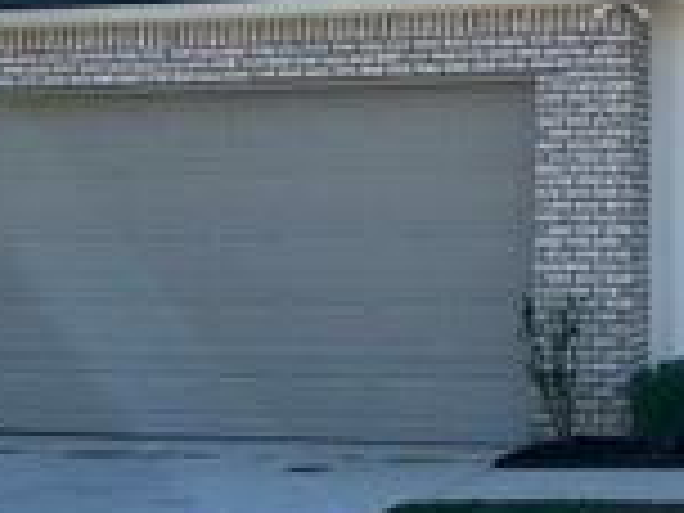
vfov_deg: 18.1
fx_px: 1561
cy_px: -16
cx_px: 734
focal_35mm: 79
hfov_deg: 23.4
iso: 80
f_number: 1.78
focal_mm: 6.86
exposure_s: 1/7042
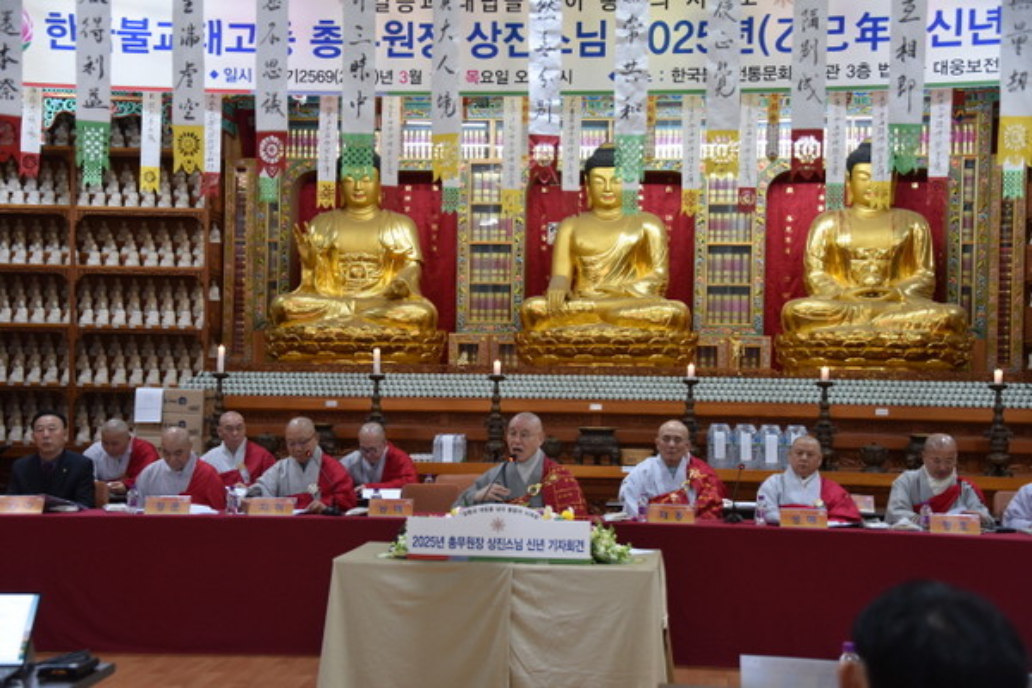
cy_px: 344
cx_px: 516
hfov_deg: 35.6
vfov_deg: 24.2
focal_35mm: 56
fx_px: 1605
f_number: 4.5
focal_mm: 56
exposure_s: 1/60
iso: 1600
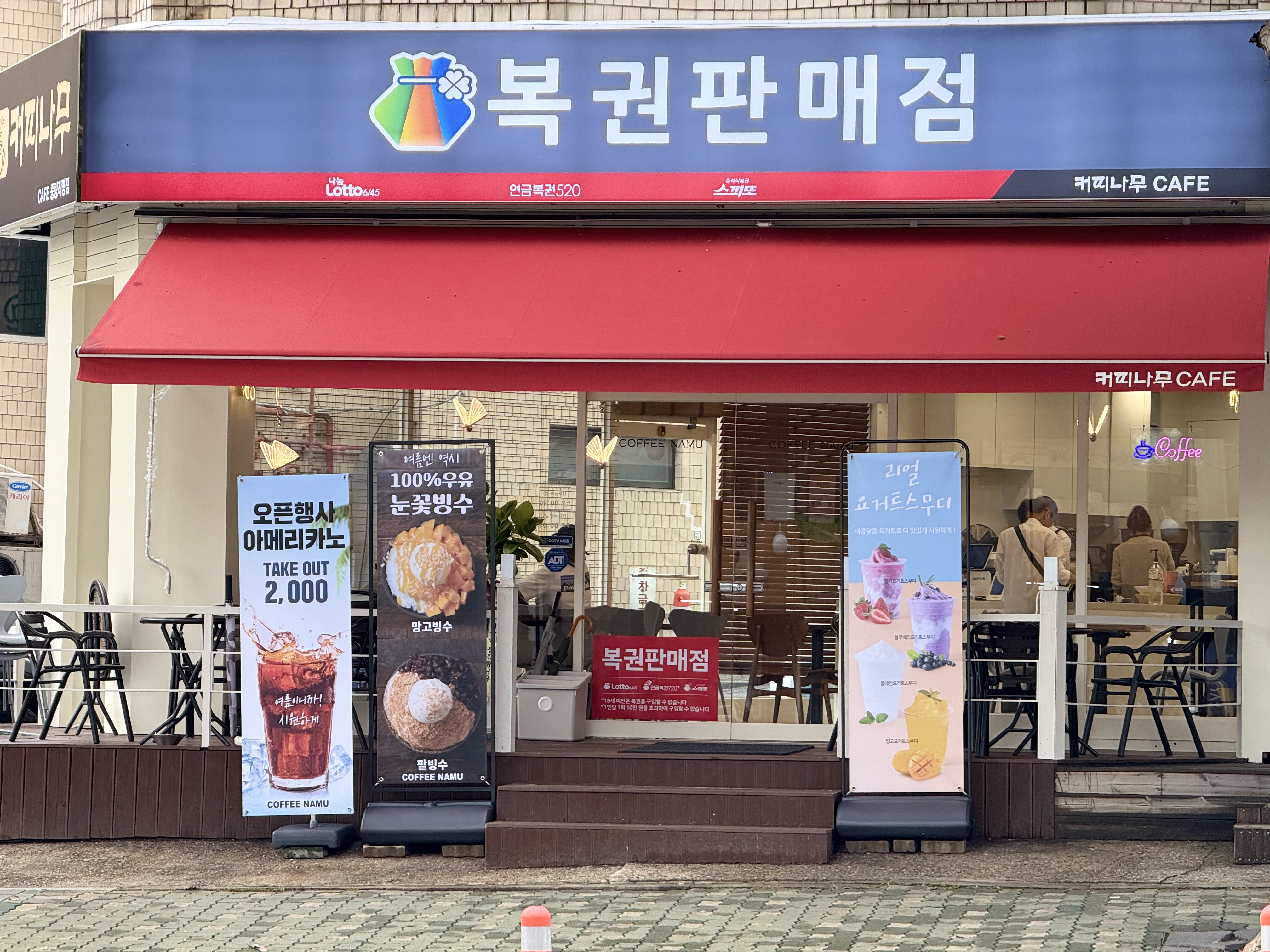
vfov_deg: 12.3
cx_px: 635
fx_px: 4403
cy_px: 476
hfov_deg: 16.4
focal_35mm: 120
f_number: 2.8
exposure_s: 1/122
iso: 64
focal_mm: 15.66
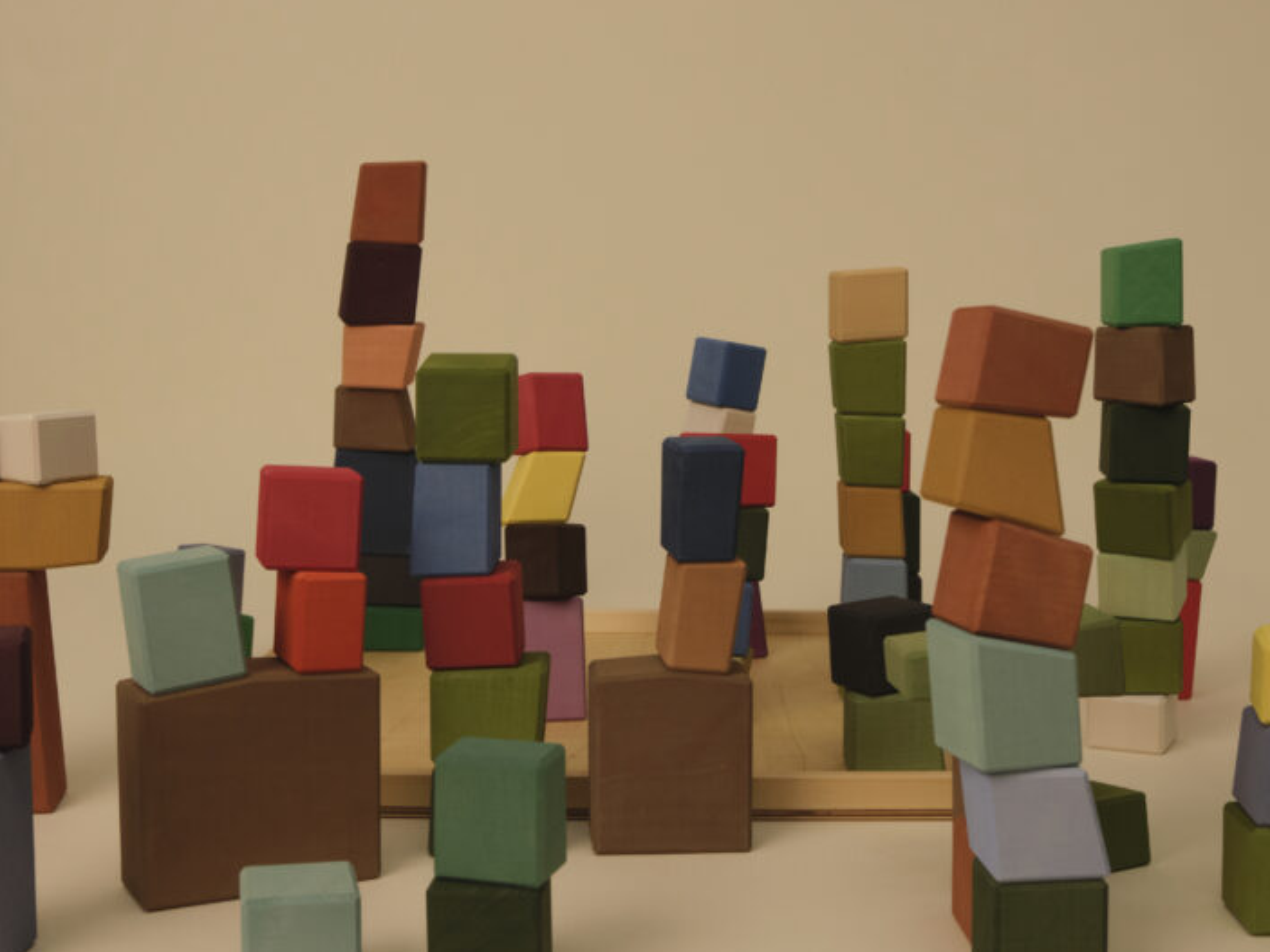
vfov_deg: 28.4
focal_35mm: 51
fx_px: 1871
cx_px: 640
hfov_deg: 37.5
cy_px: 335
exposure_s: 1/250
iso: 800
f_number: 6.4
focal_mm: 23
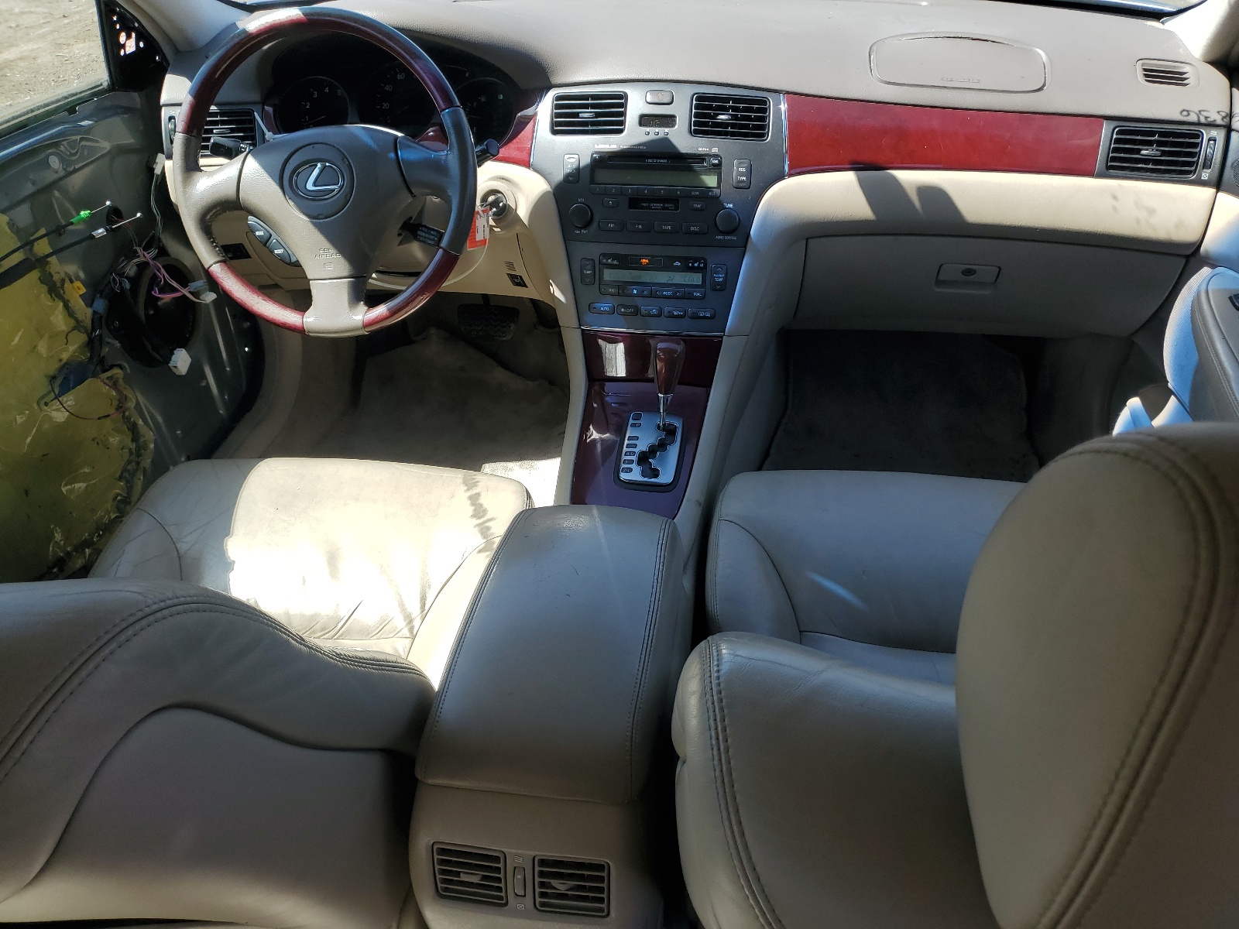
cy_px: 464
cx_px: 620
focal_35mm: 26
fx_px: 931
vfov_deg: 53.1
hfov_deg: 67.3
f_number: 1.5
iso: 50
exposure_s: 1/909
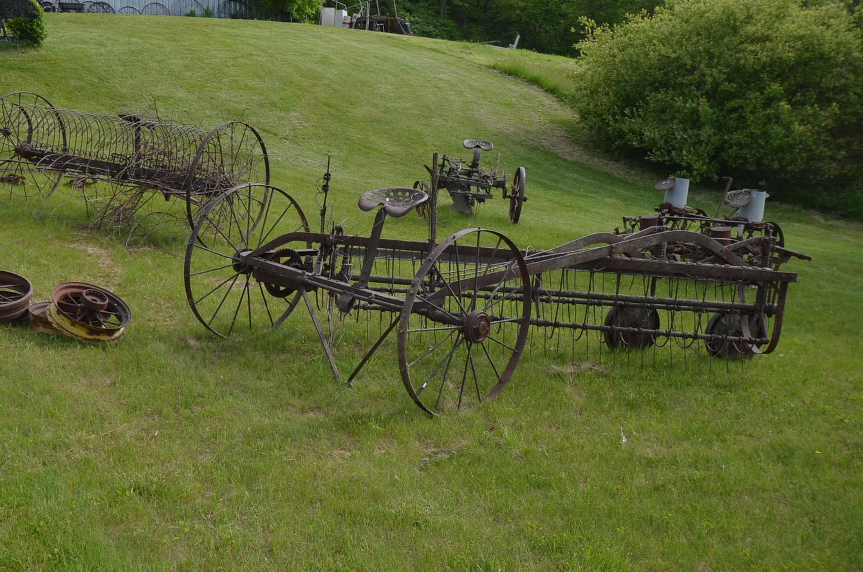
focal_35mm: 46
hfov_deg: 42.5
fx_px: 1100
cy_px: 253
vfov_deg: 29.1
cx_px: 324
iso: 160
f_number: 8
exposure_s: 1/250
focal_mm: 24
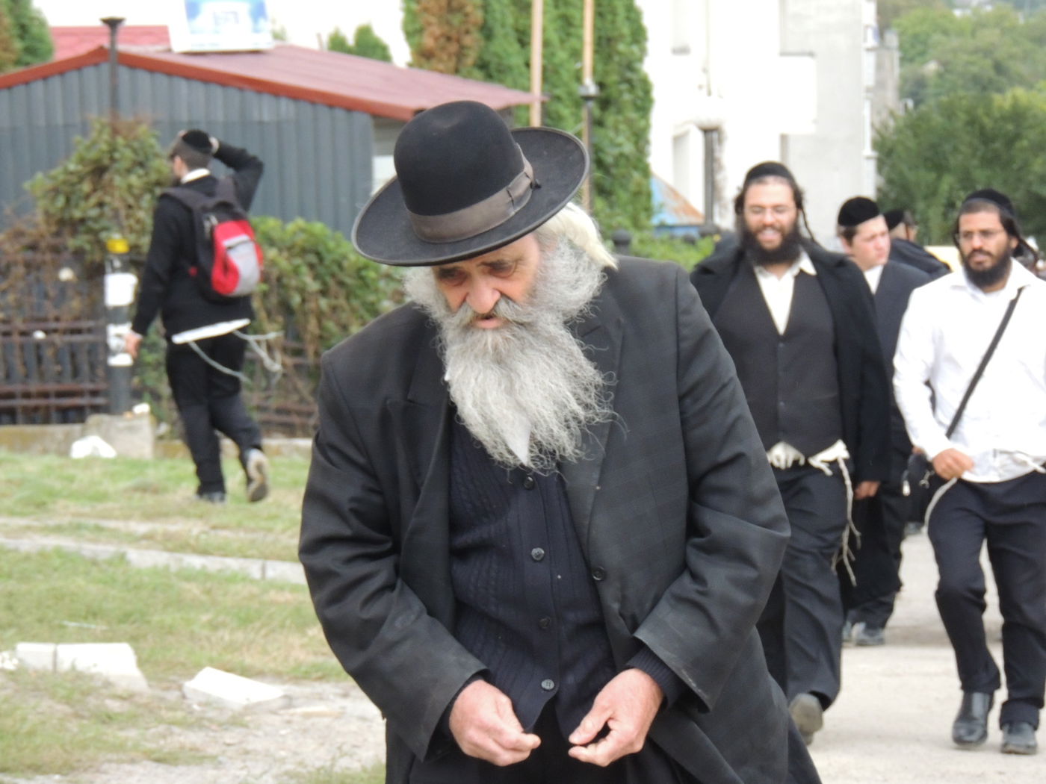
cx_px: 523
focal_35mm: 185
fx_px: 5590
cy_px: 392
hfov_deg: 10.7
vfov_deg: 8.0
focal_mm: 33
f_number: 4.6
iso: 720
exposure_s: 1/250
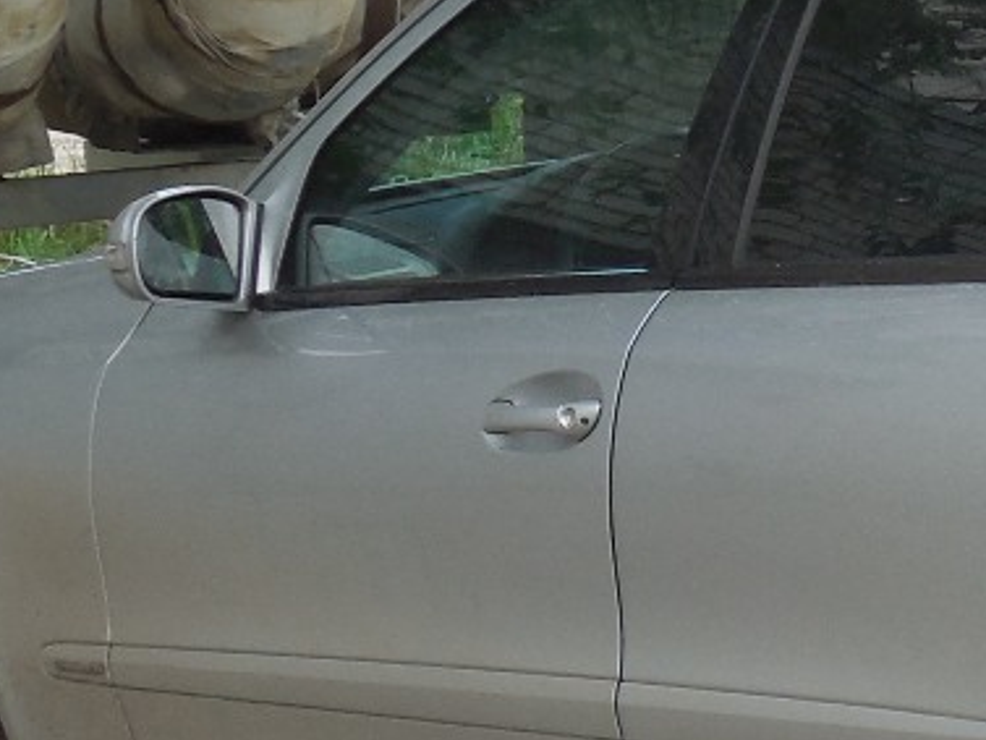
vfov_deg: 5.3
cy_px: 596
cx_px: 1363
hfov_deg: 7.0
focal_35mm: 280
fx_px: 7978
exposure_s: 1/200
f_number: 4.2
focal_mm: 10.9
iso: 125
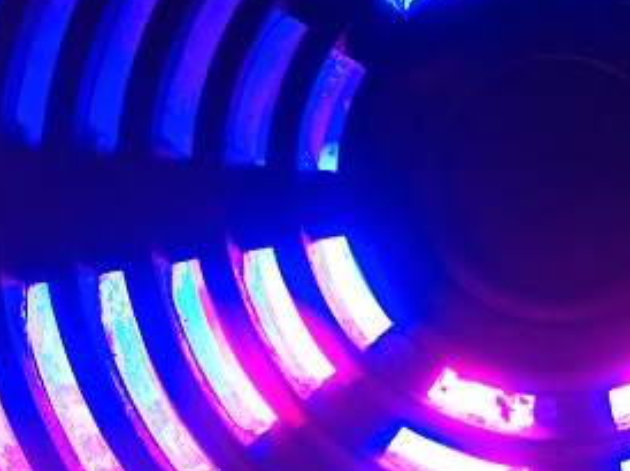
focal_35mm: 53
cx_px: 561
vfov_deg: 27.5
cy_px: 233
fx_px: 964
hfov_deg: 34.3
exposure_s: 1/100
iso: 32
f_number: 2.2
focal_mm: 4.15
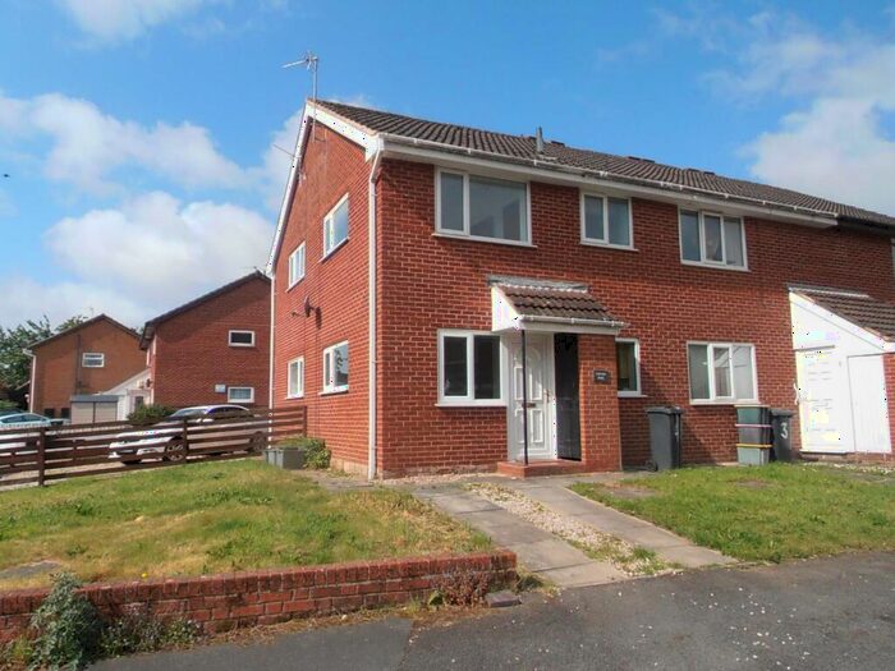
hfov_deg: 71.6
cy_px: 336
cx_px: 448
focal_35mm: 24
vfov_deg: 56.8
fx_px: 621
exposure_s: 1/800
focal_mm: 4.2
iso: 250
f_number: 7.9
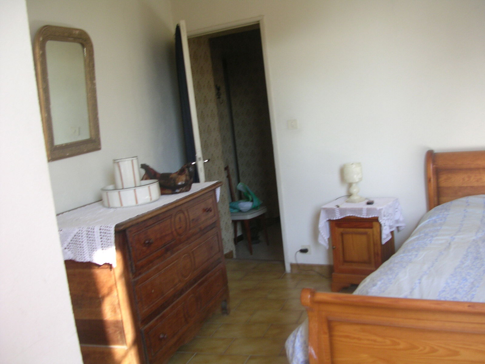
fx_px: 532
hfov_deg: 49.0
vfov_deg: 37.7
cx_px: 242
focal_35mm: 38
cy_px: 182
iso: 100
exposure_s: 1/36.6
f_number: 2.8
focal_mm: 5.8
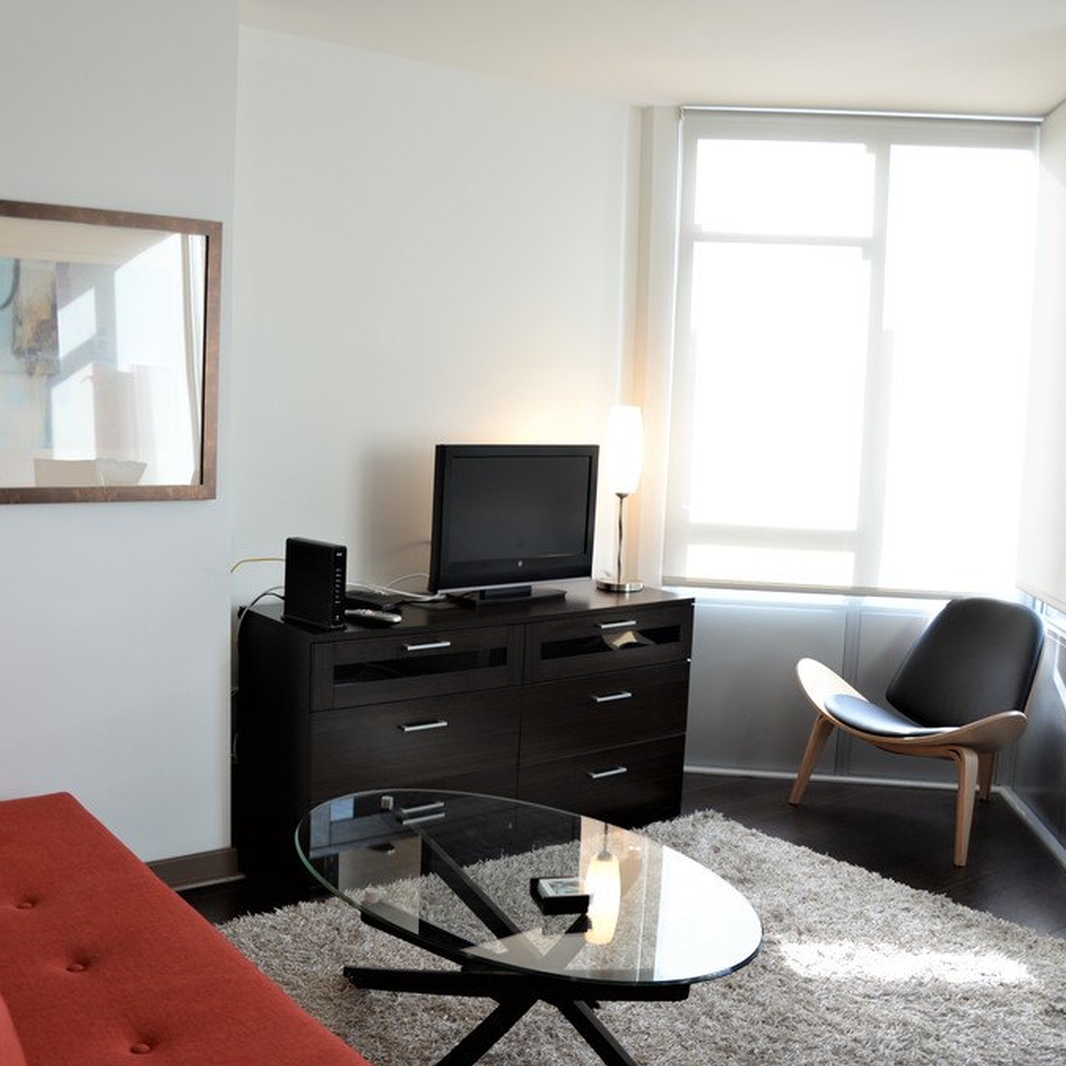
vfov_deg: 46.0
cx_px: 476
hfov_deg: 46.0
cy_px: 532
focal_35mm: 36
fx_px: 1254
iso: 500
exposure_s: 1/100
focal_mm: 28
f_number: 5
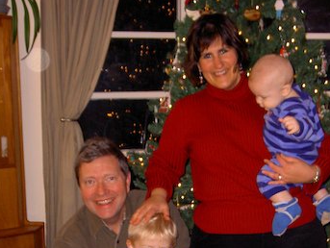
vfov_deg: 20.0
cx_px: 198
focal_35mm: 73
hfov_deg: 26.6
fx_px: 697
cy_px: 189
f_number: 3.4
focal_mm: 7.7
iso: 200
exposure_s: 1/60
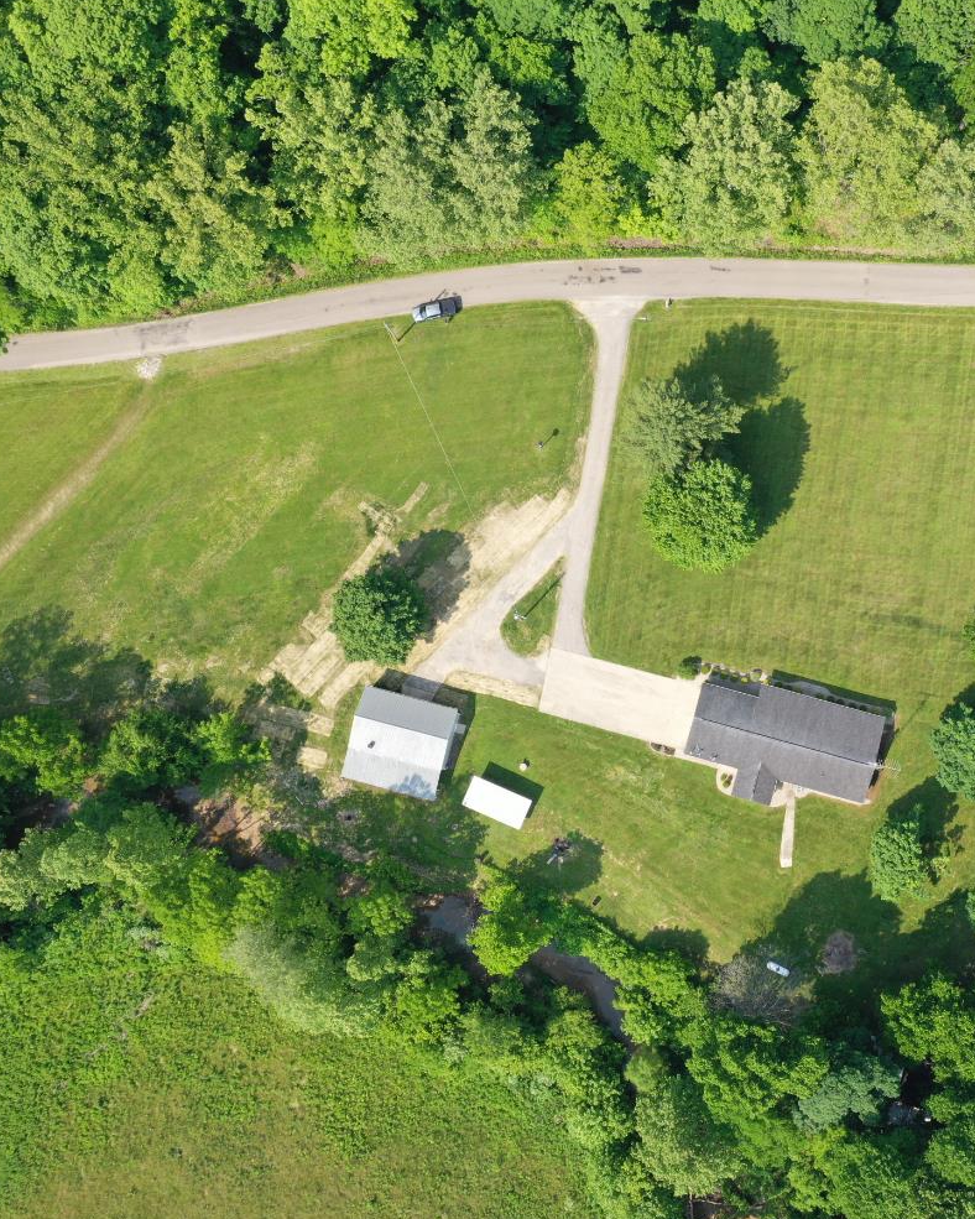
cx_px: 659
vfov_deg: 45.8
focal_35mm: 40
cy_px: 605
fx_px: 1443
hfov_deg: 36.9
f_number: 7.1
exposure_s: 1/100
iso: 100
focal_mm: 10.26
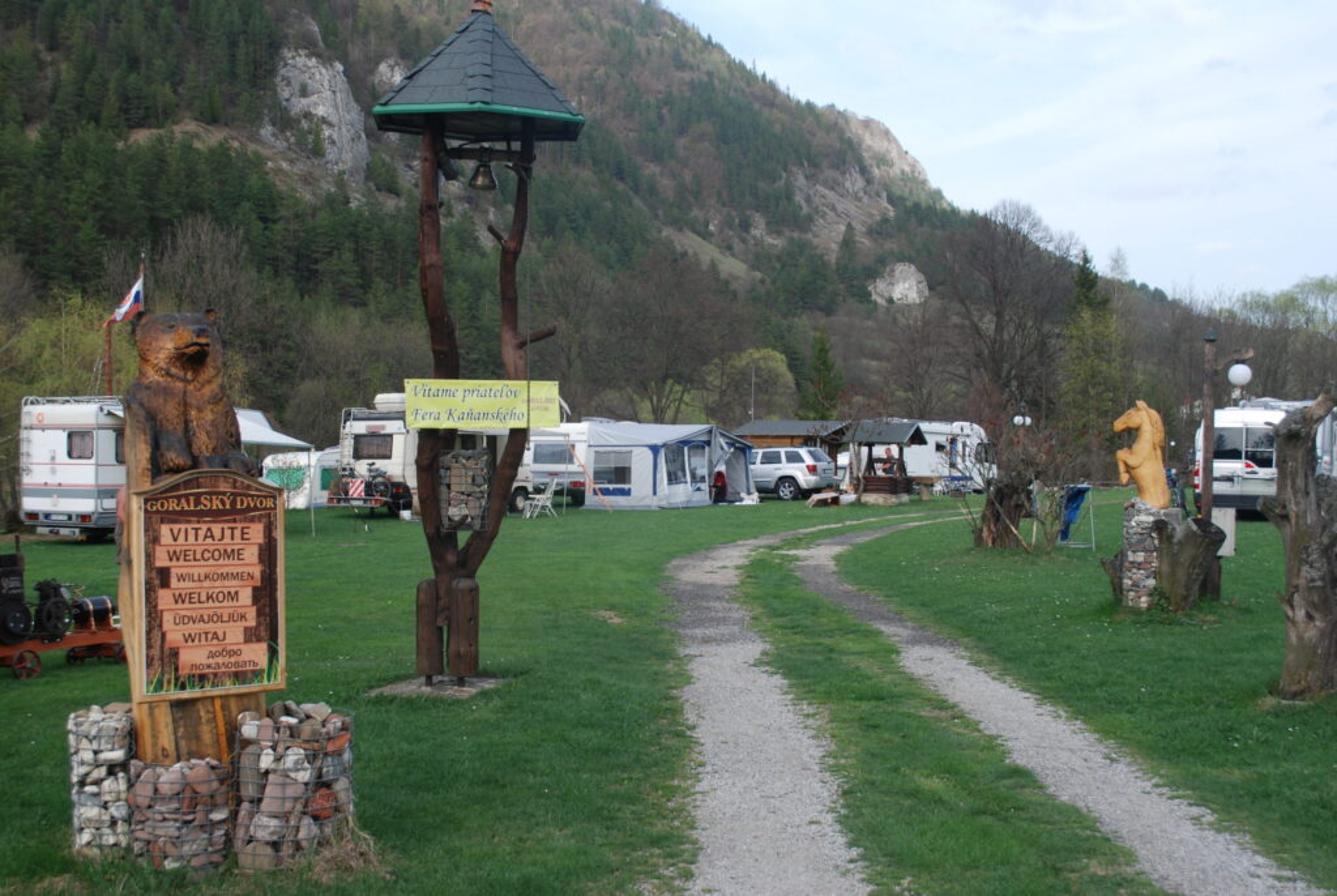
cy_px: 448
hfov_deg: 49.5
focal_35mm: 39
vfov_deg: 34.3
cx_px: 668
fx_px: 1450
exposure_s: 1/200
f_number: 7.1
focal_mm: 26
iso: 200
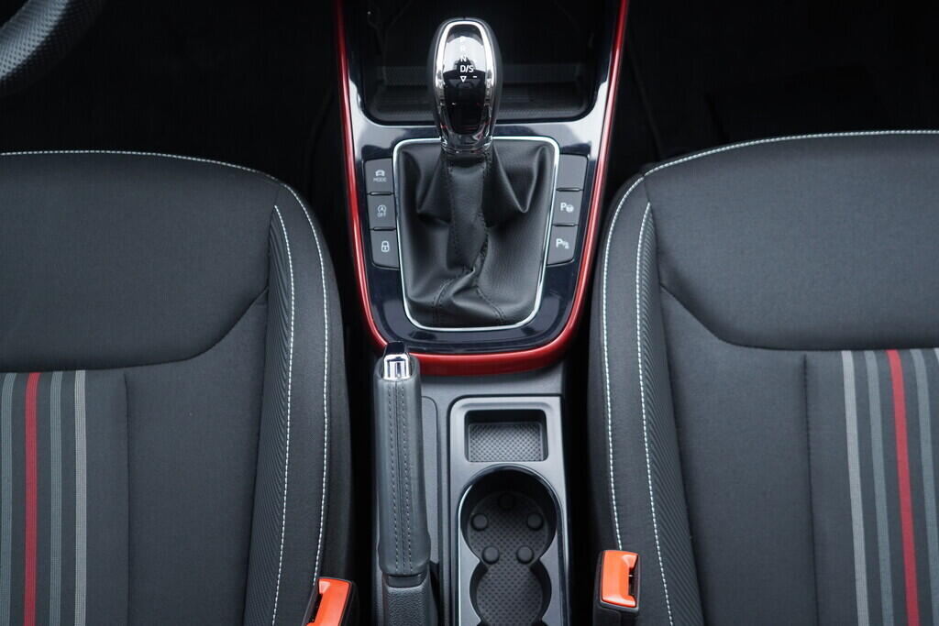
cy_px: 313
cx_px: 470
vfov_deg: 36.9
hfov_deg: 53.1
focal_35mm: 36
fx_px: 939
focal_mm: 24
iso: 400
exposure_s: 1/40
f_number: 2.8
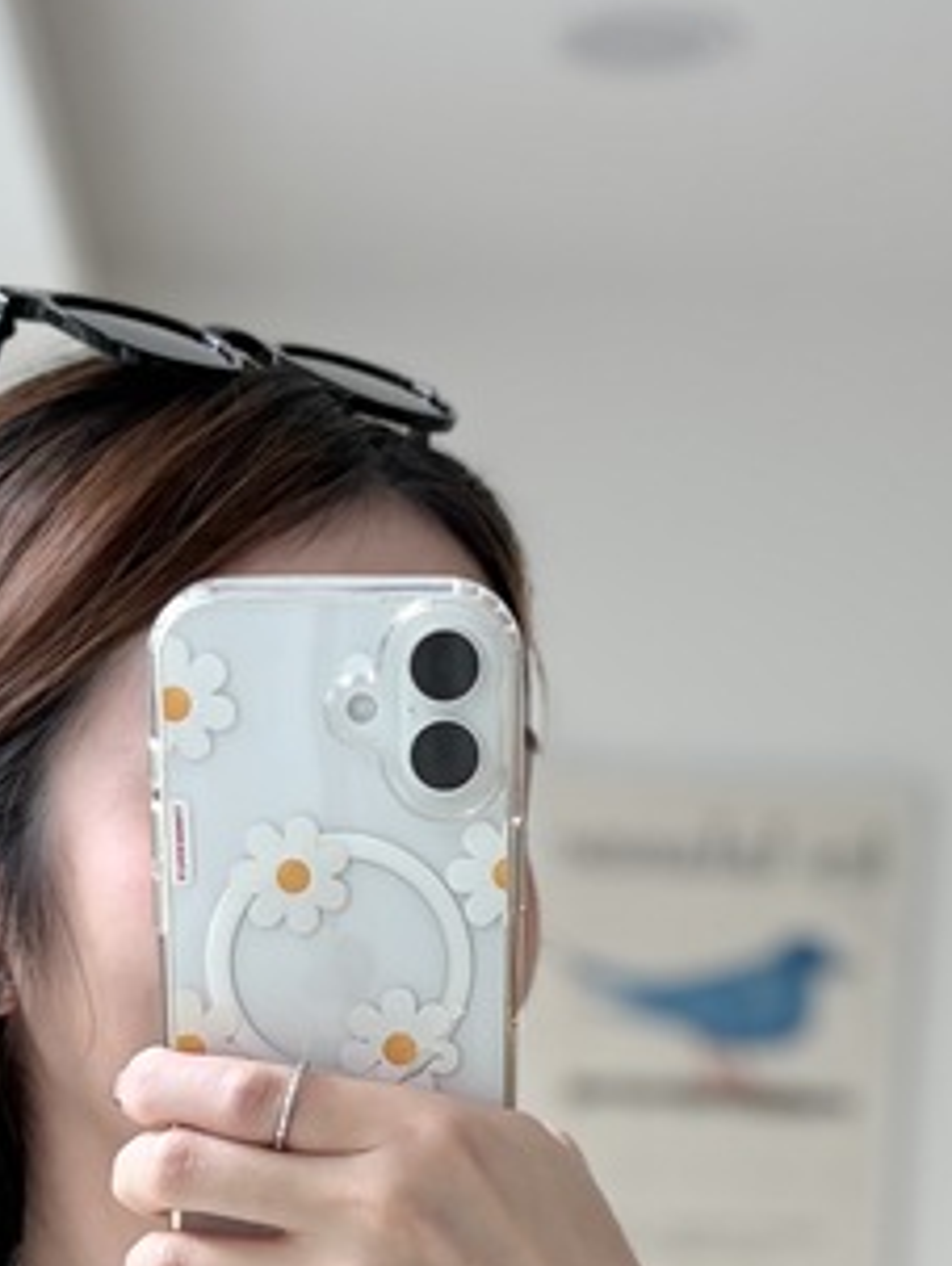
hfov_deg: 17.1
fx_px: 3149
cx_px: 315
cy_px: 1509
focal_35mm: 86
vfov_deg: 21.2
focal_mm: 5.96
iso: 80
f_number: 1.6
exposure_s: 1/120
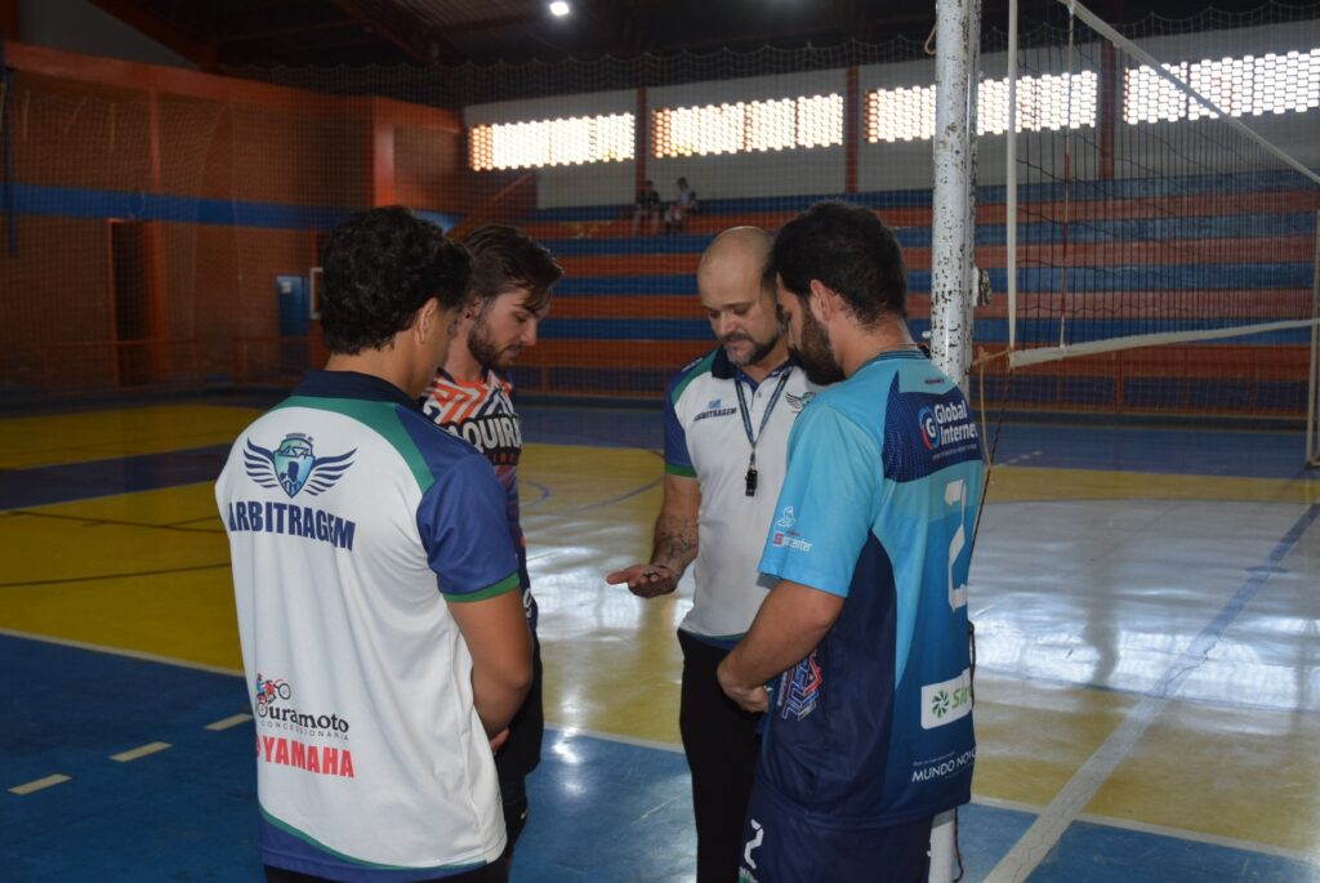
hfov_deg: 51.2
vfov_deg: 35.6
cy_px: 442
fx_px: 1376
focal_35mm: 38
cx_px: 660
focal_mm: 25
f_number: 5
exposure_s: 1/100
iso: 800
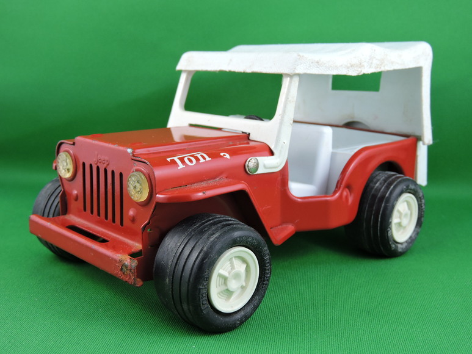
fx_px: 614
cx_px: 236
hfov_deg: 42.1
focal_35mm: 45
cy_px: 177
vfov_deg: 32.2
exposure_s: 1/30
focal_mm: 8.1
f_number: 4
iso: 140
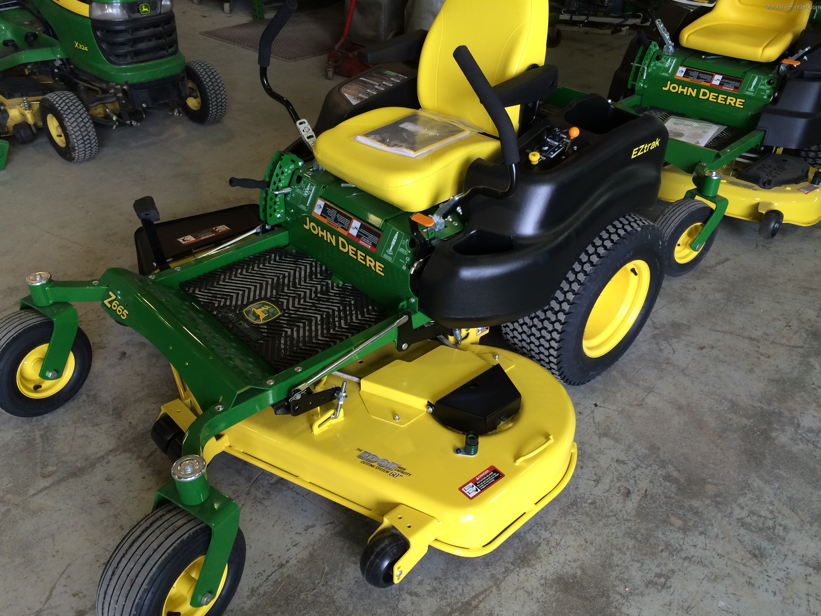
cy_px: 308
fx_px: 688
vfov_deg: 48.2
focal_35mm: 29
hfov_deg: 61.7
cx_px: 410
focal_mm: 4.15
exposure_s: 1/30
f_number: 2.2
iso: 40
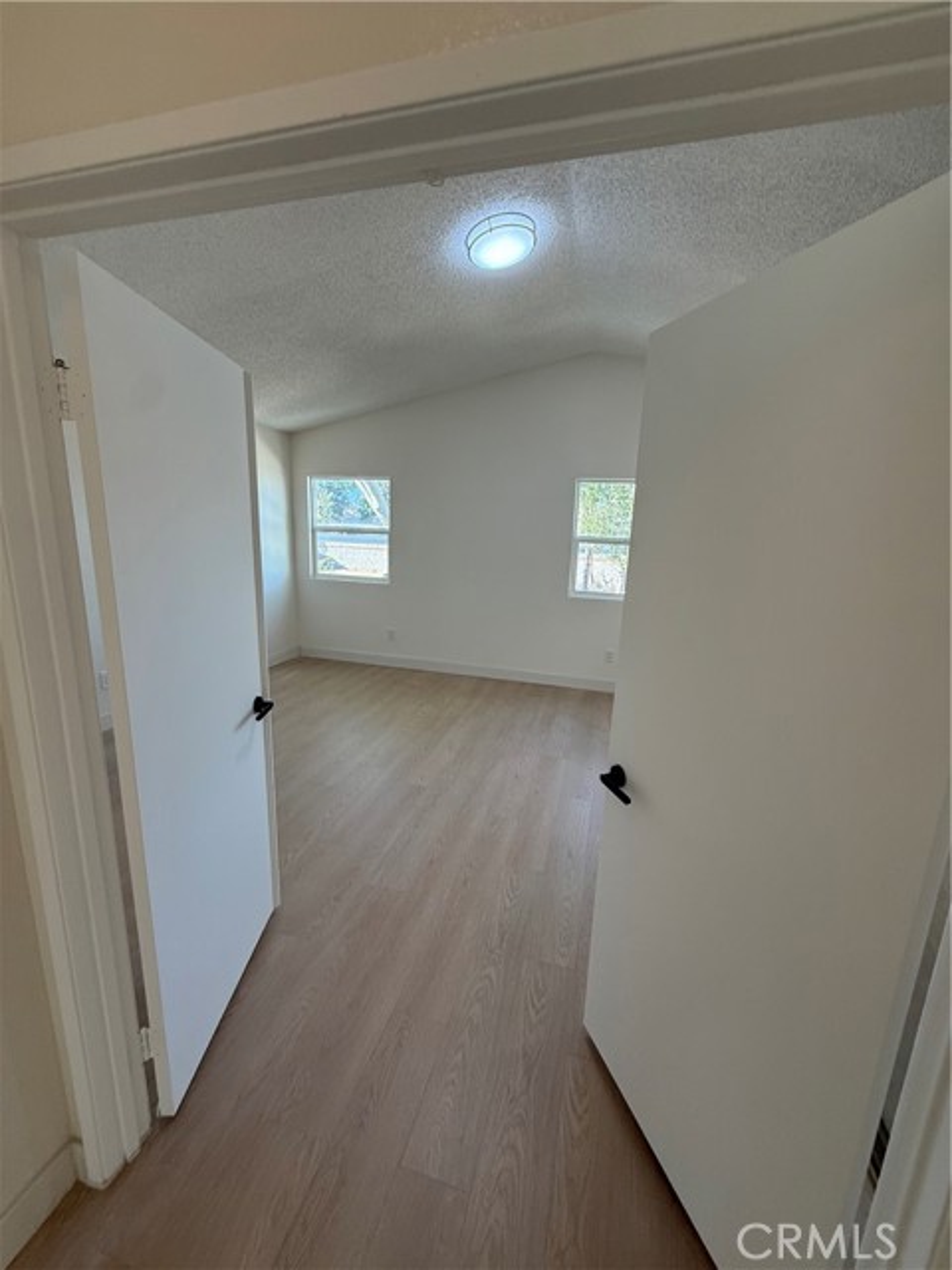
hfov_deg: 85.7
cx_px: 476
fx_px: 513
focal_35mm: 14
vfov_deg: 102.1
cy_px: 635
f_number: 2.2
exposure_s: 1/120
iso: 125
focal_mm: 2.22
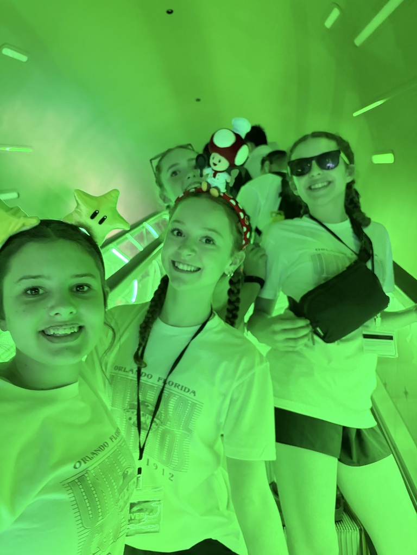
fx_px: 418
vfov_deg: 67.3
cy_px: 278
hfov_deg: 53.1
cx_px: 208
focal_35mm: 26
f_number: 1.6
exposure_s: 1/40
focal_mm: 5.96
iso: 500
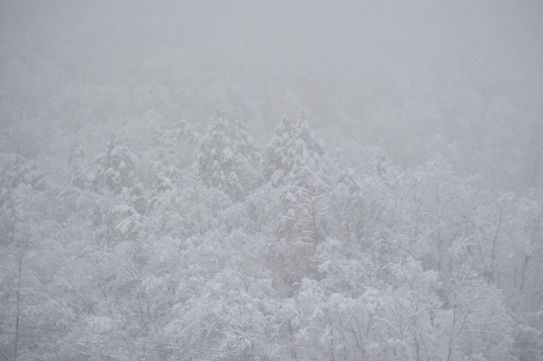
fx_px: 3044
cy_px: 158
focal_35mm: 202
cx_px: 286
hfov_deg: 10.2
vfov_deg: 6.8
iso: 400
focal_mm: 175
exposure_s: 1/500
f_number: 5
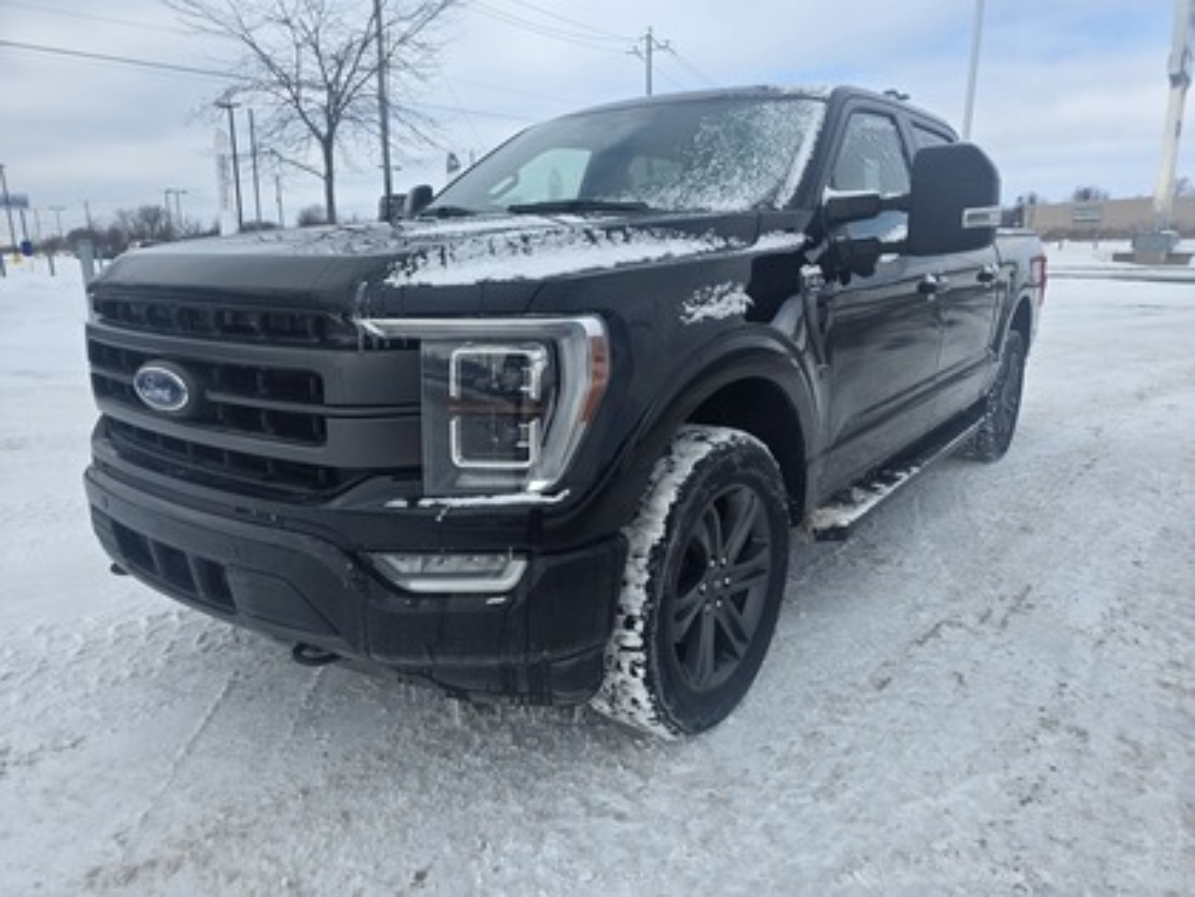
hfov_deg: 73.9
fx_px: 794
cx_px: 598
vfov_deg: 58.9
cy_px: 448
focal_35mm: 23
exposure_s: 1/6355
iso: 80
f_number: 1.7
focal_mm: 6.3
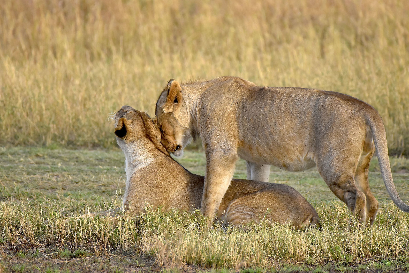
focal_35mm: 750
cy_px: 136
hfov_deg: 2.7
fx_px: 8520
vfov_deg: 1.8
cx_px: 204
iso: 1250
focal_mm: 500
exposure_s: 1/1000
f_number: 5.6
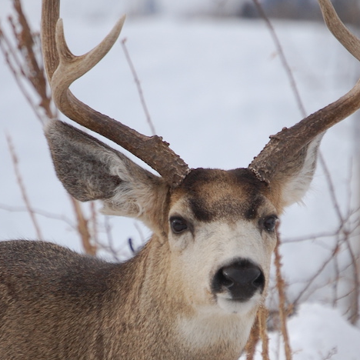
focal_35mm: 544
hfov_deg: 3.2
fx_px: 6401
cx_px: 208
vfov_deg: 3.2
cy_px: 278
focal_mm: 175
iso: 400
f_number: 5.6
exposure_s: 1/1600
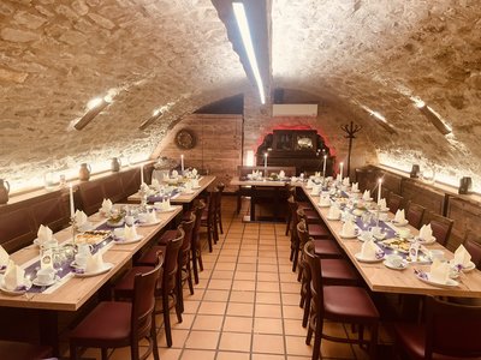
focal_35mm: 26
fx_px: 361
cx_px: 240
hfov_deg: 67.3
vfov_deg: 53.1
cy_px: 180
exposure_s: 1/47
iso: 500
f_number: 1.6
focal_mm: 4.2
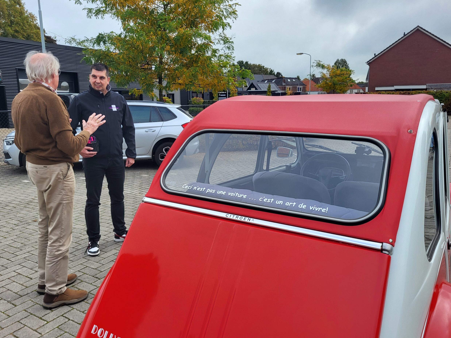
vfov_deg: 51.4
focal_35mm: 27
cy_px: 167
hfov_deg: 65.3
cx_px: 228
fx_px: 352
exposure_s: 1/557
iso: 40
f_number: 1.8
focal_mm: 5.4
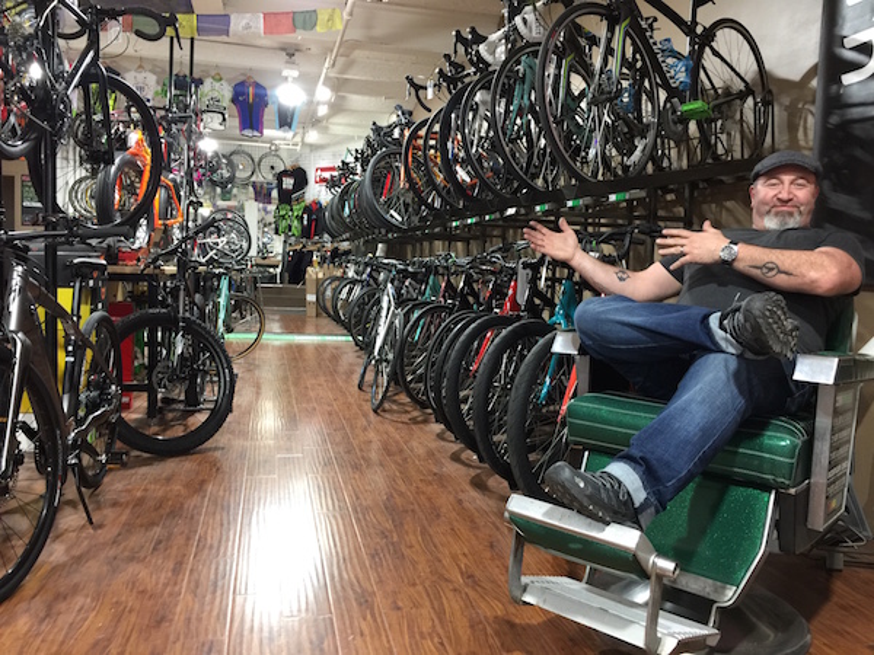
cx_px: 437
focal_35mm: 29
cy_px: 328
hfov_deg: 61.7
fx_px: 732
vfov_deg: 48.2
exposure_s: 1/15
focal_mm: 4.15
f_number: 2.2
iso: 80
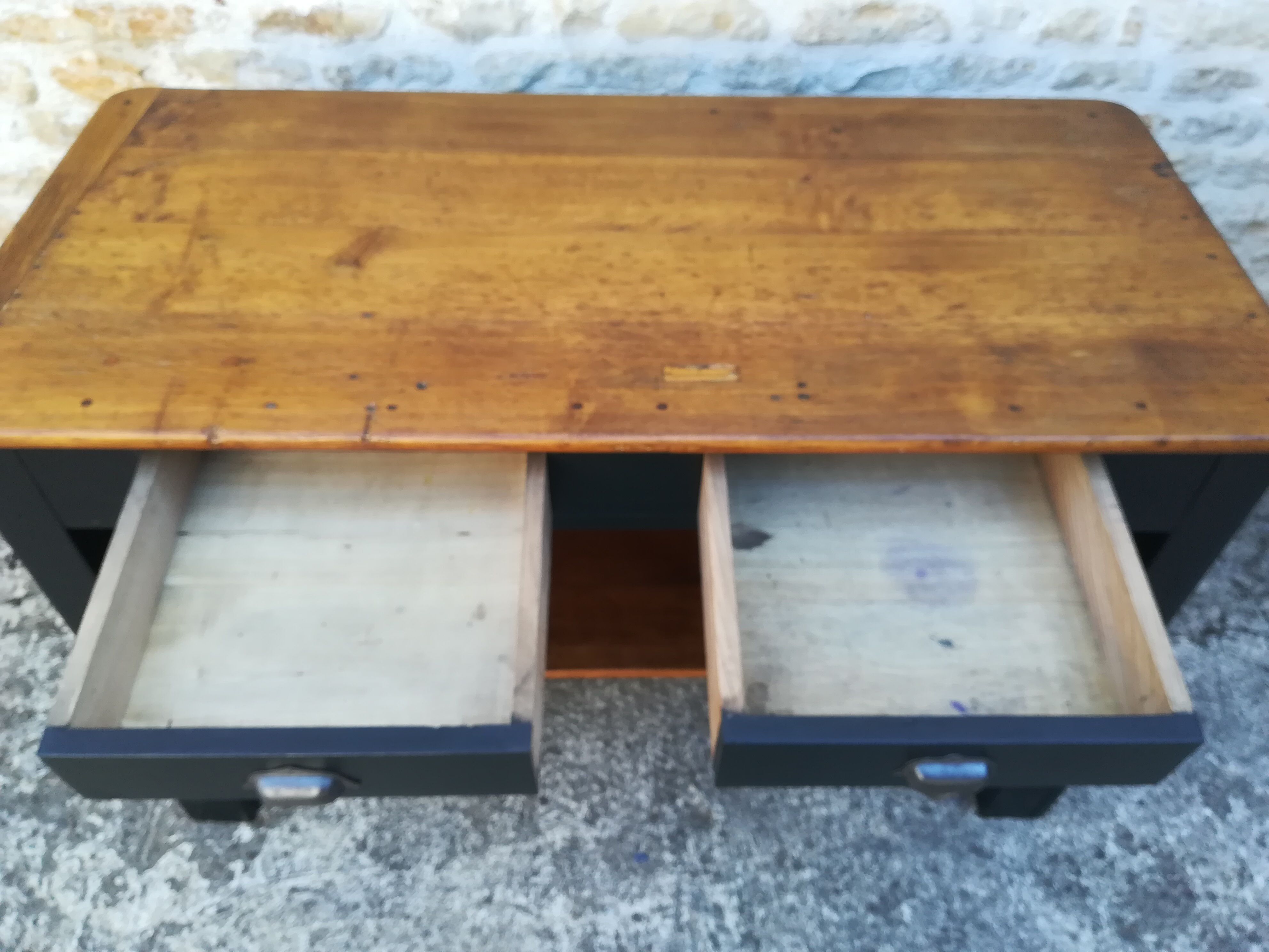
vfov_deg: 53.1
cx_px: 634
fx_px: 953
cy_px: 476
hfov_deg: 67.3
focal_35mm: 26
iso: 100
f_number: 2.2
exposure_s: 1/100
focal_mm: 3.83
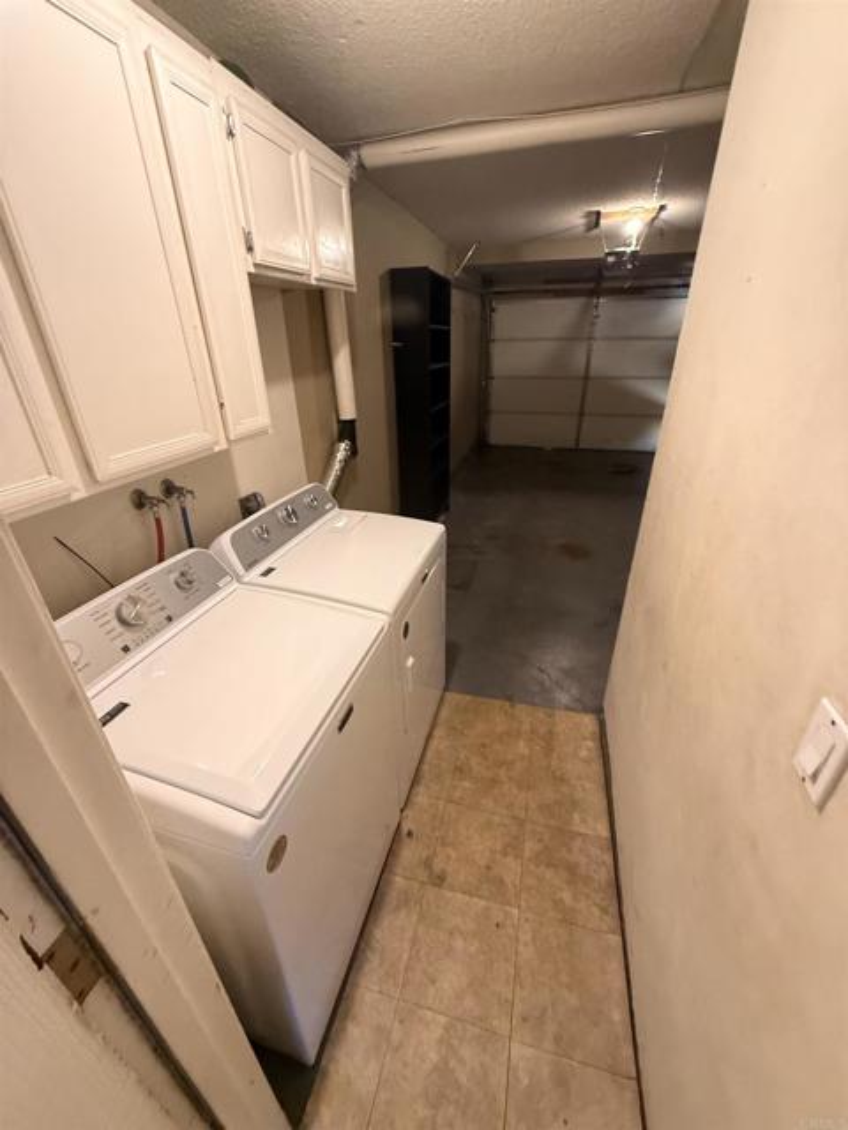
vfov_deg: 102.1
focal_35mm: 14
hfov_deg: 85.7
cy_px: 565
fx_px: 457
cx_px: 424
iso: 400
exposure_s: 1/60
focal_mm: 2.22
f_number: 2.2
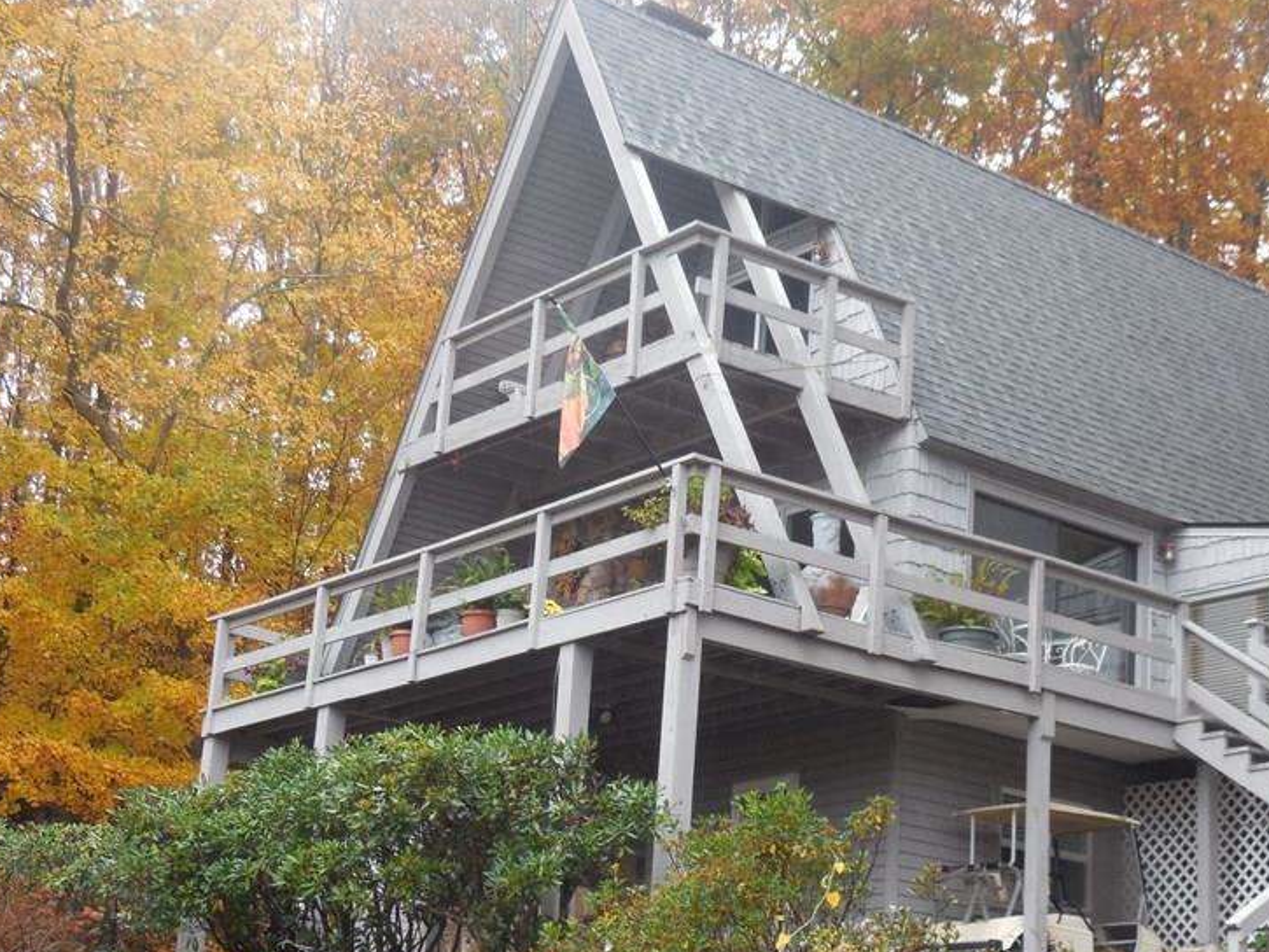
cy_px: 578
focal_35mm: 65
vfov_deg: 22.6
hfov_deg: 29.6
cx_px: 845
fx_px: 2383
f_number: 3.8
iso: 125
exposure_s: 1/60
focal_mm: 8.2
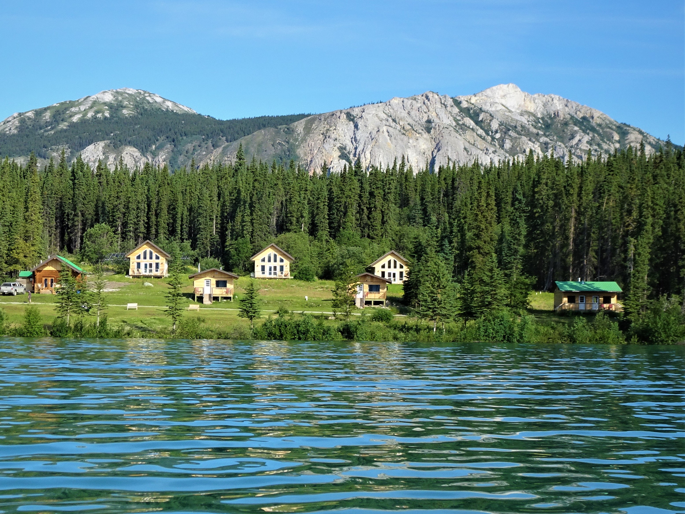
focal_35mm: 43
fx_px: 851
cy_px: 257
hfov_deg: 43.8
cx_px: 342
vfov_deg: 33.6
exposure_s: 1/500
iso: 80
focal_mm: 7.3
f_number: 4.5
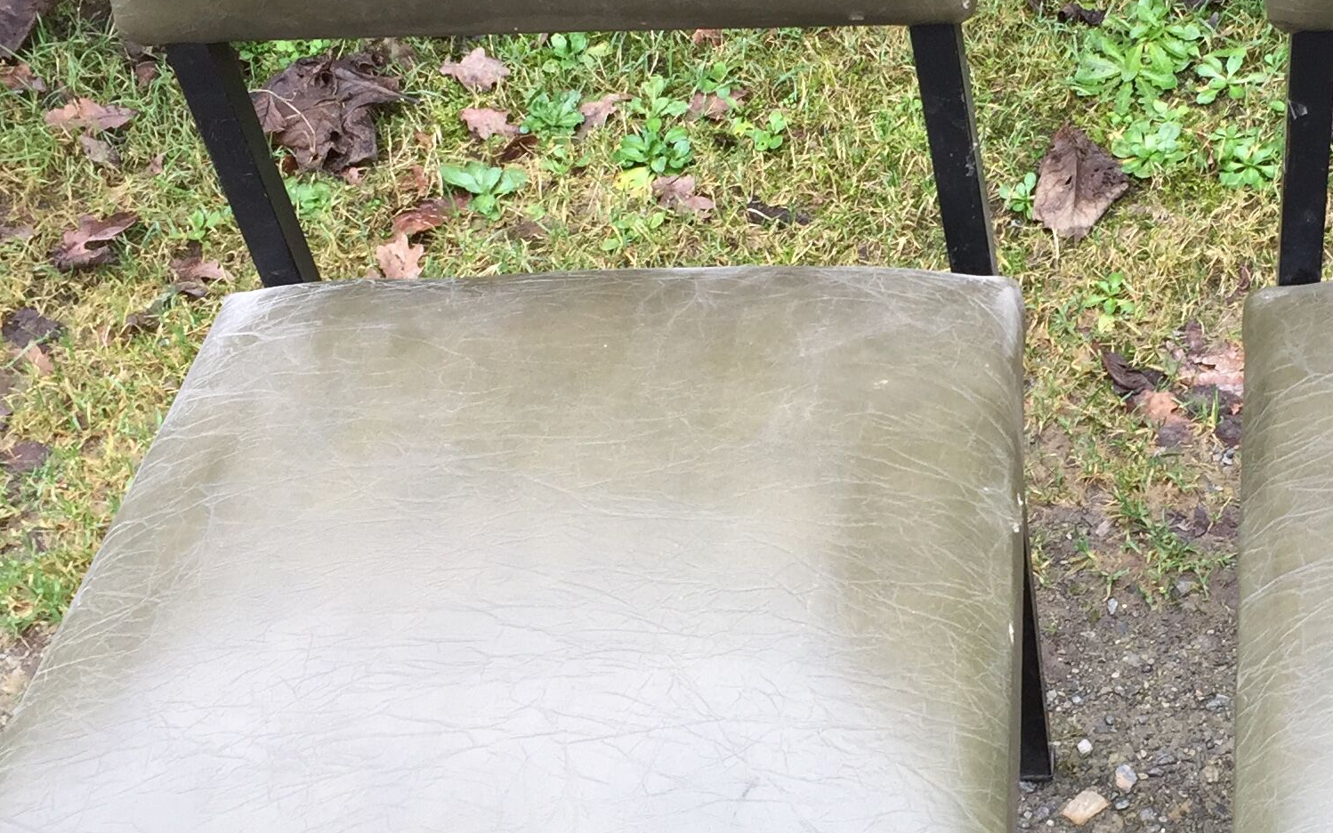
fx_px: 2434
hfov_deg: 30.0
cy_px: 411
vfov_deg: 19.4
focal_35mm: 67
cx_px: 1050
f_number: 2.2
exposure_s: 1/100
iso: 40
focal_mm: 4.15
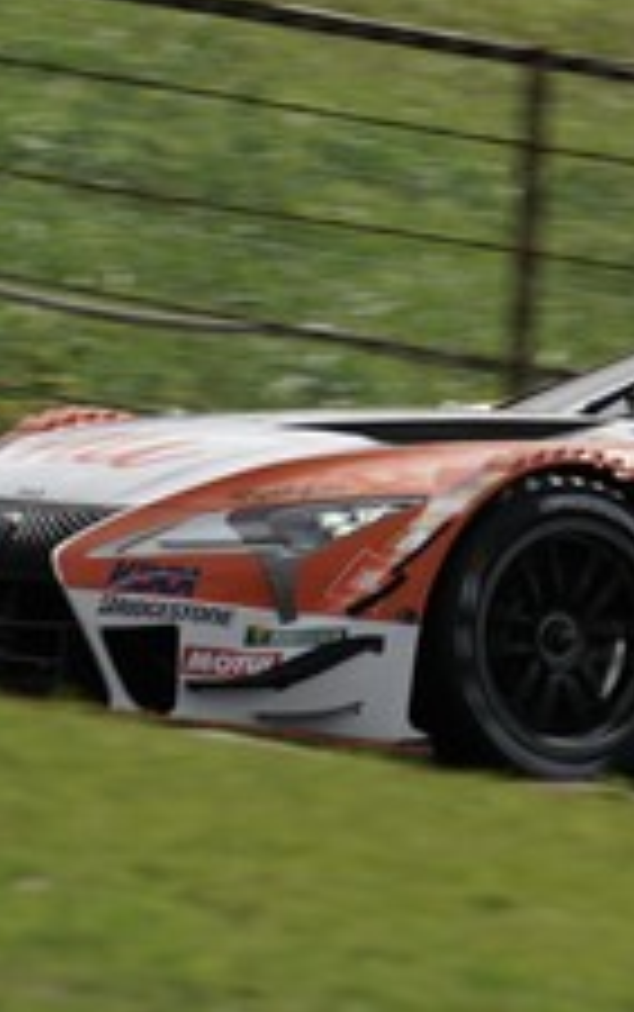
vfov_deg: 1.5
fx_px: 37692
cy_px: 9
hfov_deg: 1.0
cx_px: 895
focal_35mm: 1366
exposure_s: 1/400
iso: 100
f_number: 8
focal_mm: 419
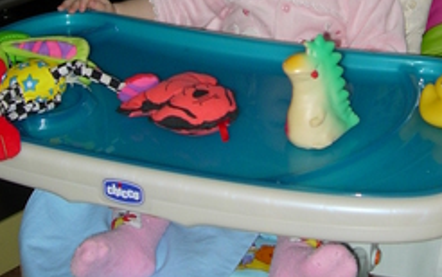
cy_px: -58
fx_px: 1085
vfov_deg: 14.1
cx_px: 283
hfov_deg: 23.0
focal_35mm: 90
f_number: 2.8
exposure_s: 1/64
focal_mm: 7.8
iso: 79
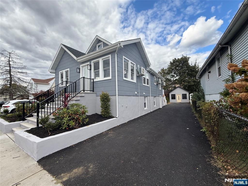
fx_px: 100
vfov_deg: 85.7
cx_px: 124
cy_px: 93
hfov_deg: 102.1
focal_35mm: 14
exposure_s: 1/679
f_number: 2.2
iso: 64
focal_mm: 2.22
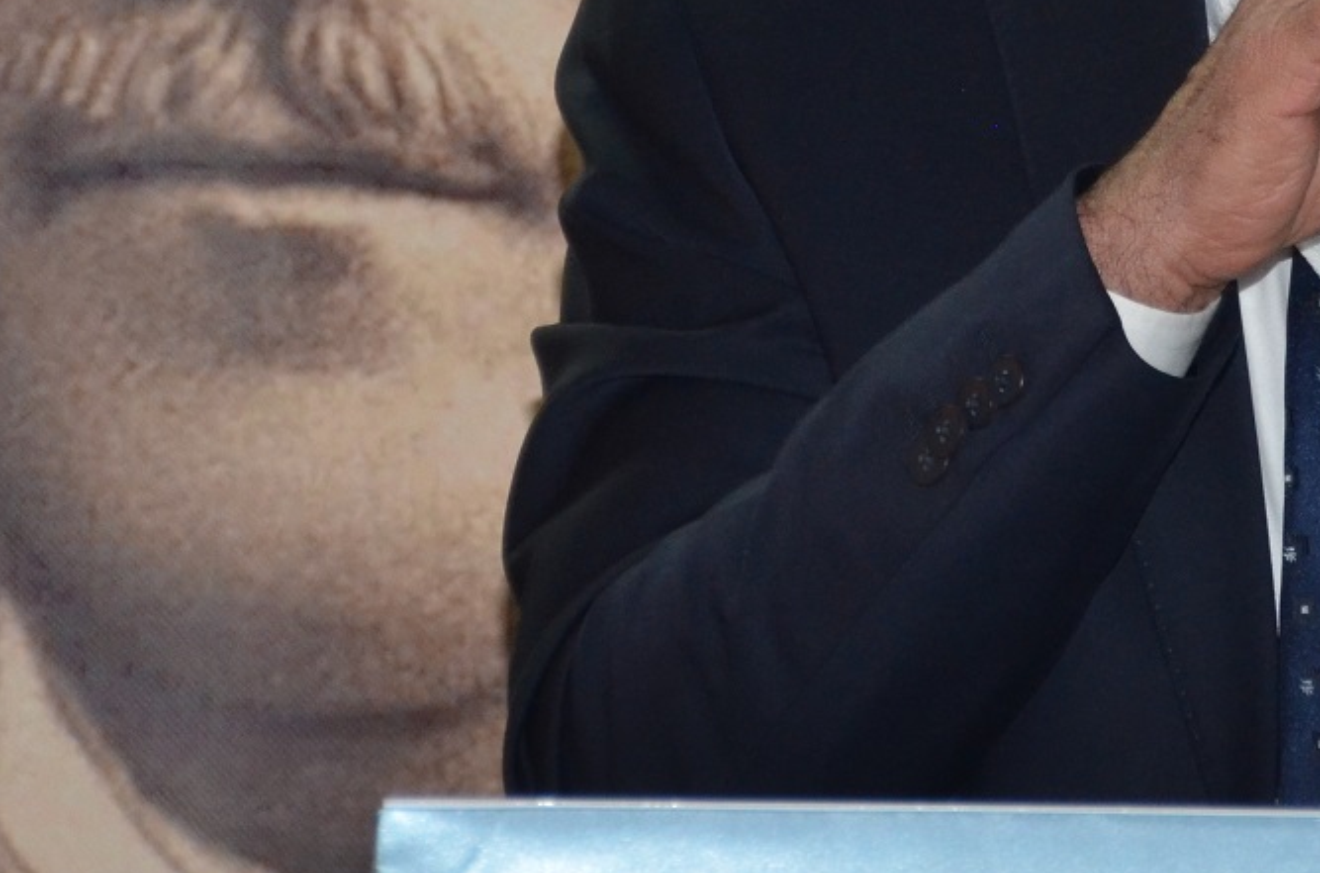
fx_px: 15634
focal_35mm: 428
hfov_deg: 4.8
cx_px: 1583
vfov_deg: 3.2
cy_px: -164
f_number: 5.3
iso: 800
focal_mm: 95
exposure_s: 1/60
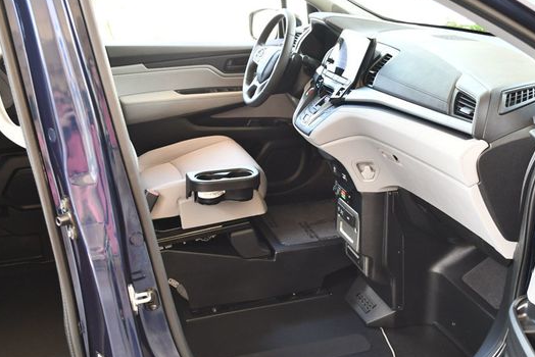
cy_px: 211
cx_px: 300
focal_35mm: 44
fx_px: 654
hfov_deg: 44.4
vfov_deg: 30.5
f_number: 3.5
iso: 800
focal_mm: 18
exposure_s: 1/160
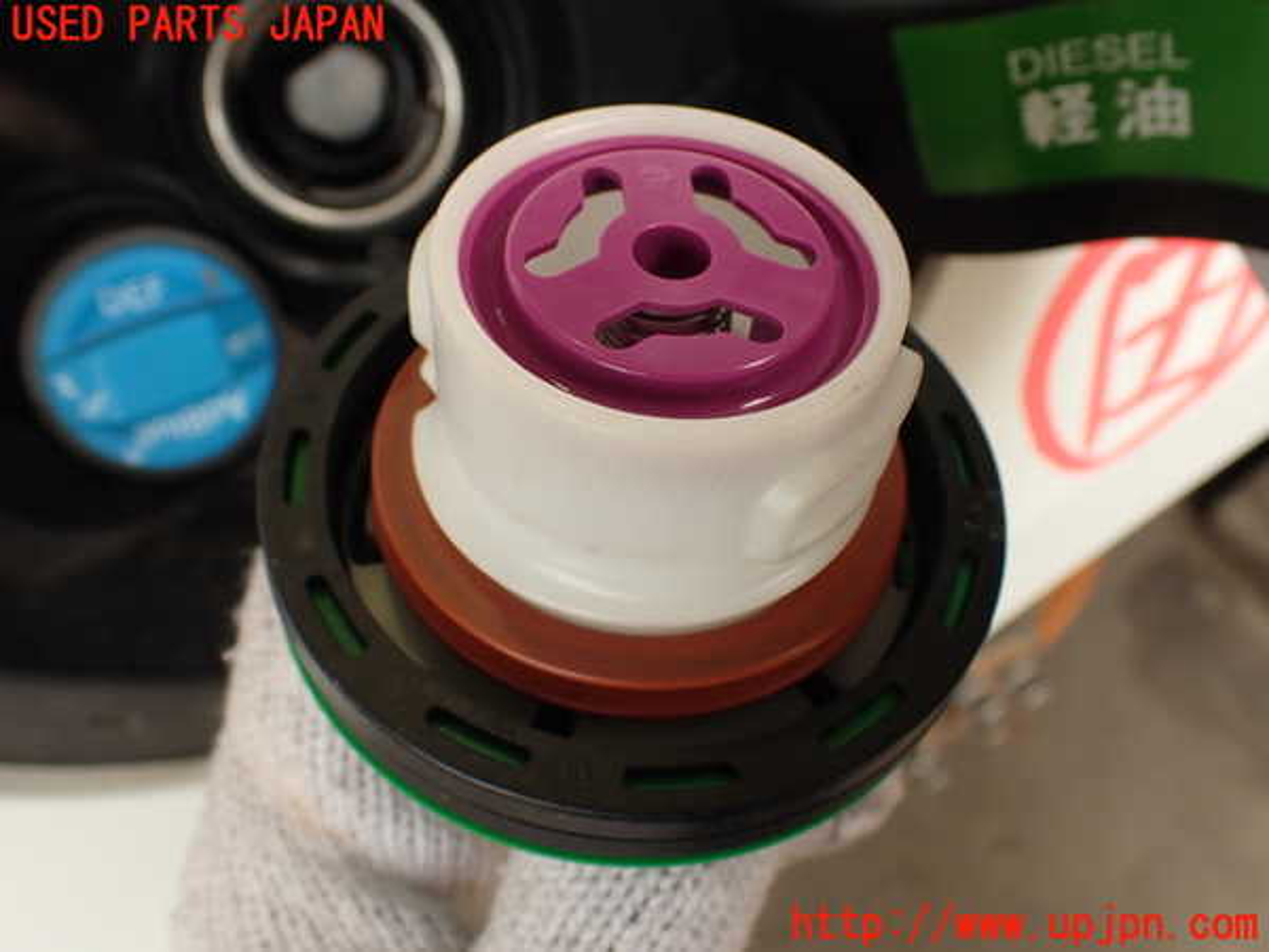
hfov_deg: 56.8
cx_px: 634
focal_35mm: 32
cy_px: 476
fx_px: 1173
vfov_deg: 44.2
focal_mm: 5.79
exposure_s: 1/80
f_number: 3.2
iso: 100
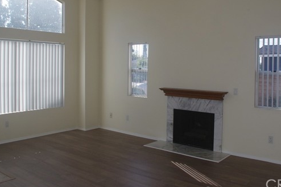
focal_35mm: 35
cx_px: 147
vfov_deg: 37.6
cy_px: 72
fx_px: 273
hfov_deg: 54.5
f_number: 11
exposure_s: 1/180
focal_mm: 18
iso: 400
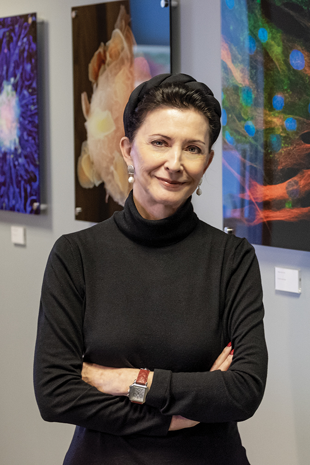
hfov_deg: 18.2
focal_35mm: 75
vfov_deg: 27.0
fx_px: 969
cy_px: 232
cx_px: 155
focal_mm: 50
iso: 1600
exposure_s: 1/60
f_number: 4
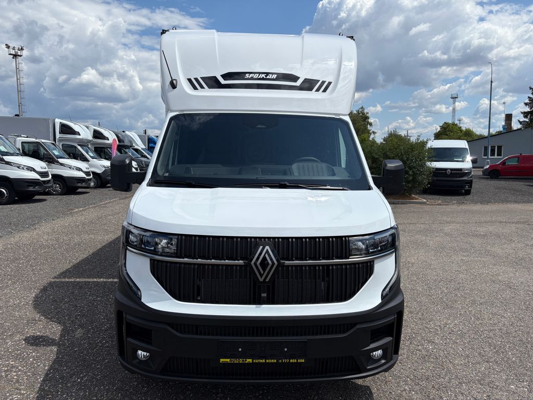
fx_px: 400
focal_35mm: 26
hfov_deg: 67.3
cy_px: 200
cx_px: 266
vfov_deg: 53.1
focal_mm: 5.96
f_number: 1.6
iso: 50
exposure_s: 1/6329
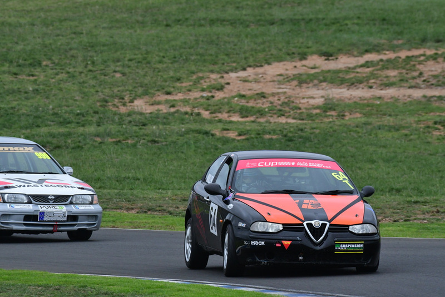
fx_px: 7790
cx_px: 222
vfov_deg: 2.2
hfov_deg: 3.3
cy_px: 148
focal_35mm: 630
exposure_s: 1/640
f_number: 10
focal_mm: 420
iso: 2000
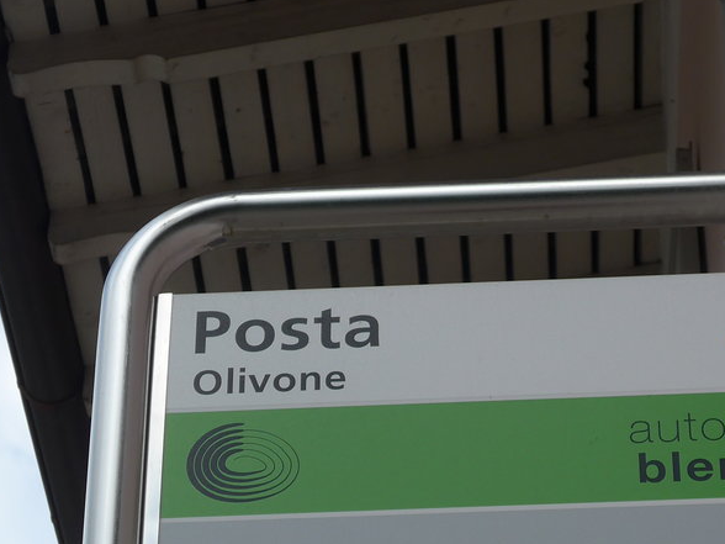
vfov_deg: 9.8
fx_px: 3163
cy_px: 392
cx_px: 409
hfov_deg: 13.1
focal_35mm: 151
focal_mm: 15
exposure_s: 1/400
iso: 80
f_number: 4.2
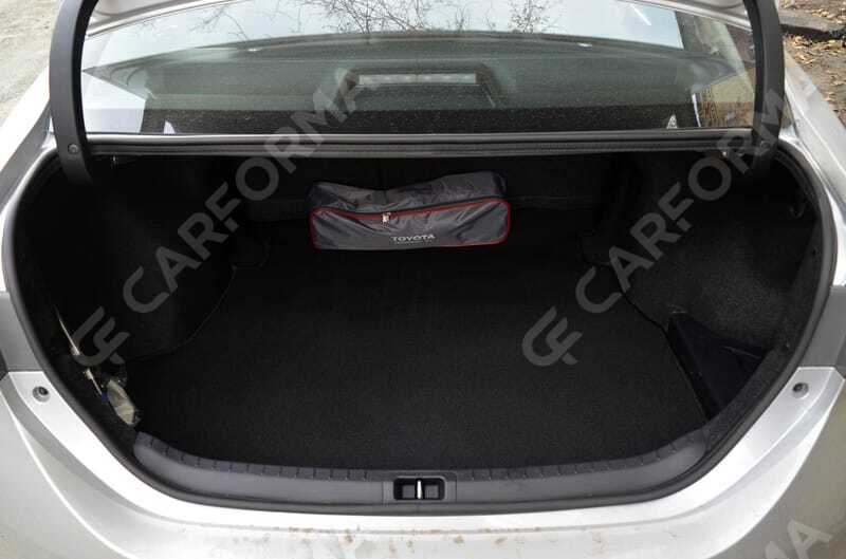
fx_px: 738
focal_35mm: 32
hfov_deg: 59.6
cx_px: 423
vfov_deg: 41.5
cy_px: 280
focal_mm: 21
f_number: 5
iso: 400
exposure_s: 1/100
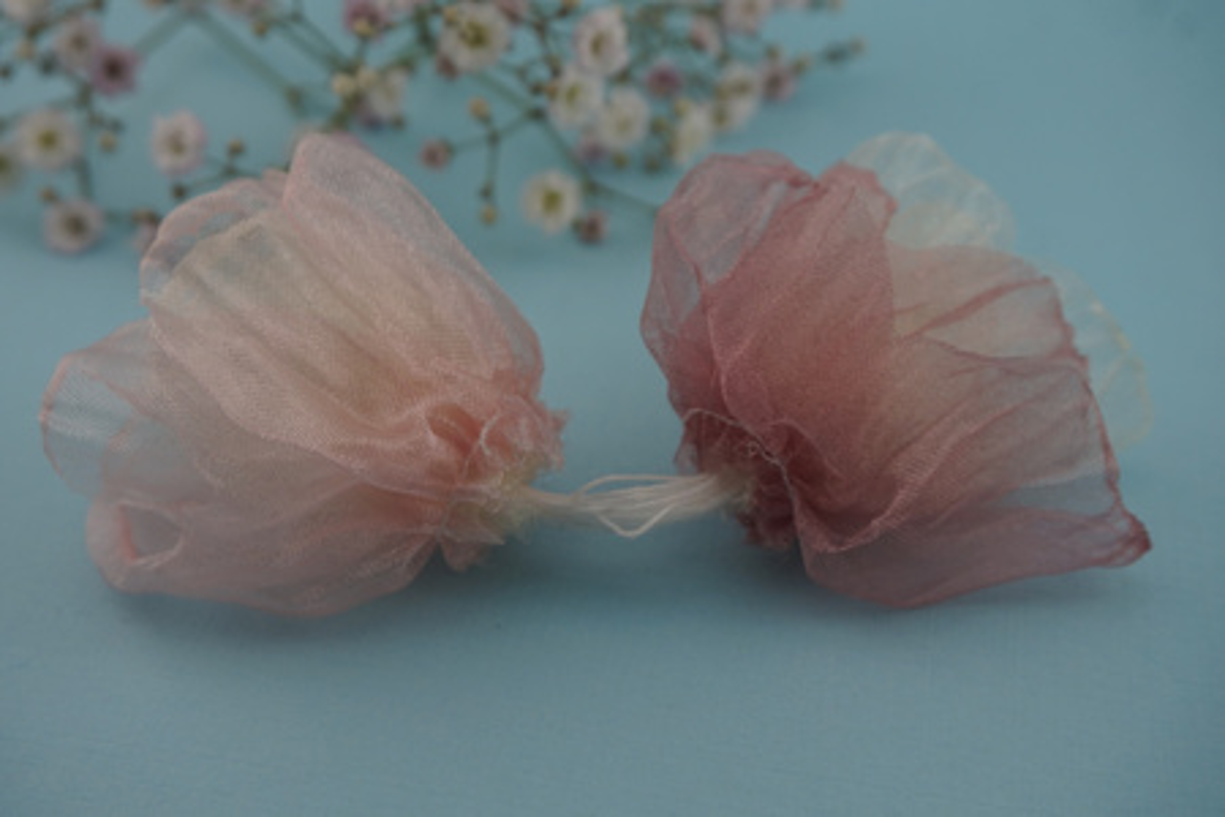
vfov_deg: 31.9
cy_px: 408
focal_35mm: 42
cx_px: 612
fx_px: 1429
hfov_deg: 46.4
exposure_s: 1/80
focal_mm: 28
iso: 100
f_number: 6.3
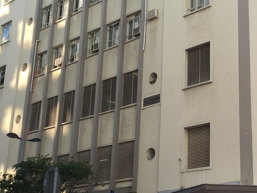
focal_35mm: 62
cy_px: 111
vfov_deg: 23.6
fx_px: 460
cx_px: 209
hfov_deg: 30.4
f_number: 2.2
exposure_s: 1/412
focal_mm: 4.15
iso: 32
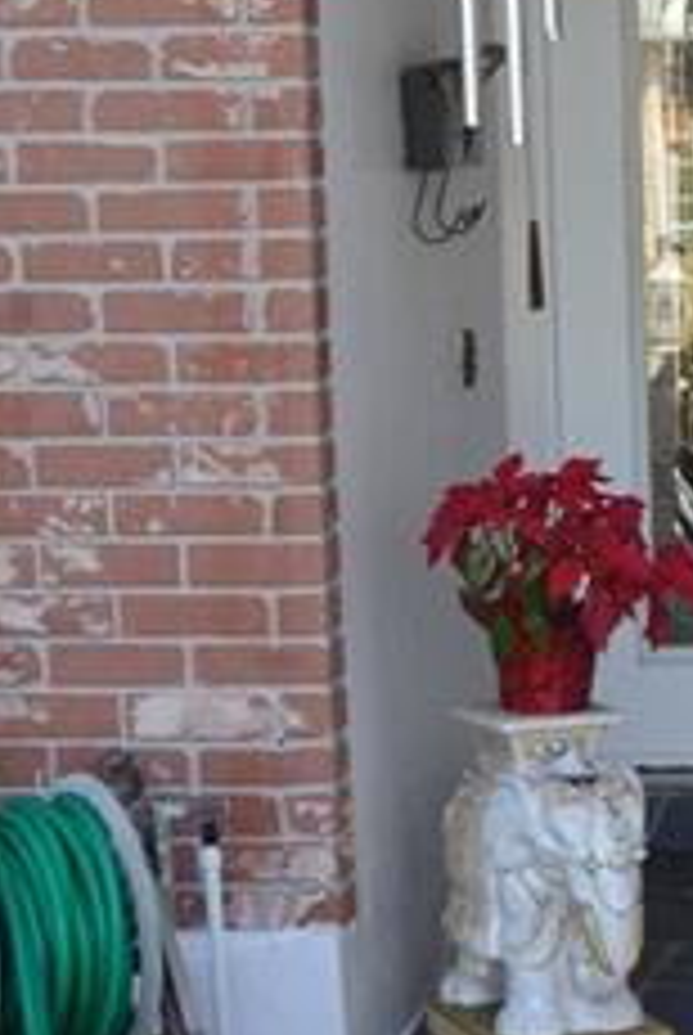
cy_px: 868
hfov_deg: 11.9
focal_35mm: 110
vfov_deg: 18.3
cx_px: 1076
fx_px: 3166
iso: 400
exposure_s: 1/100
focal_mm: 22
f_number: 9
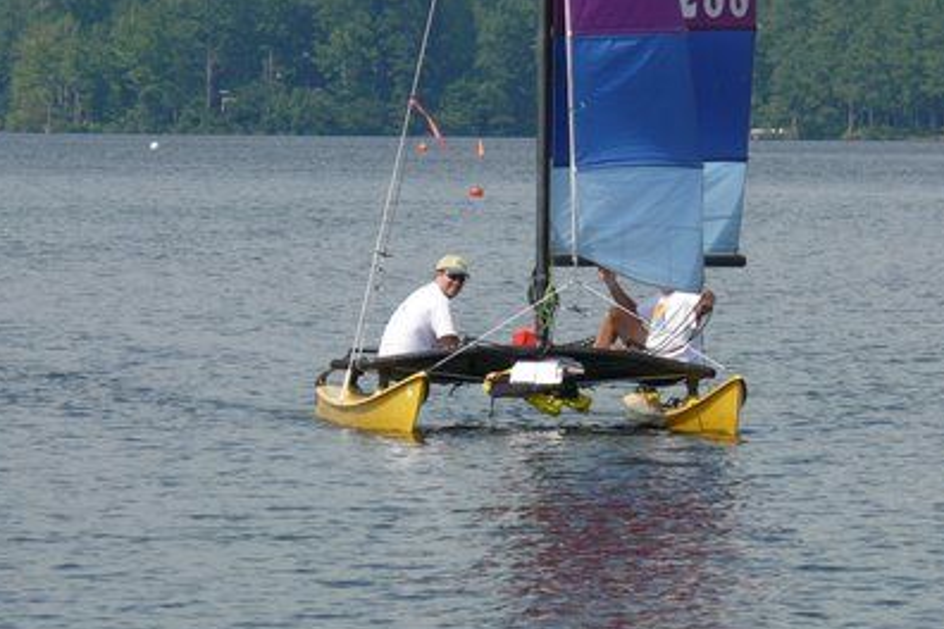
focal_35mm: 530
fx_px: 13897
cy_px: 307
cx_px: 522
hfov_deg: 3.9
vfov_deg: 2.6
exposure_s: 1/500
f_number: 6.3
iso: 100
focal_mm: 88.8
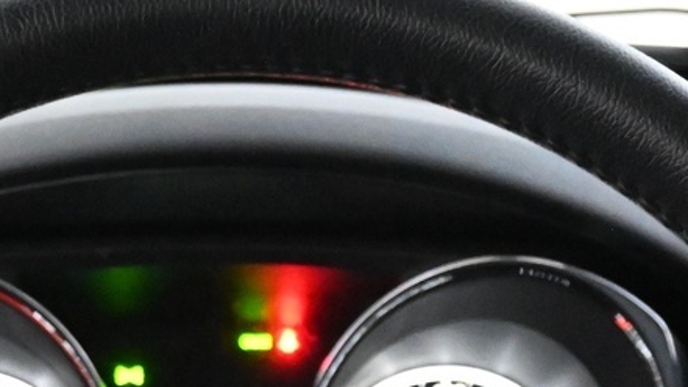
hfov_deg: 16.5
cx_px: 245
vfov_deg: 8.9
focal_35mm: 130
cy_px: 729
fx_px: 2369
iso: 7200
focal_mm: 22.5
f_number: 4
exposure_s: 1/40
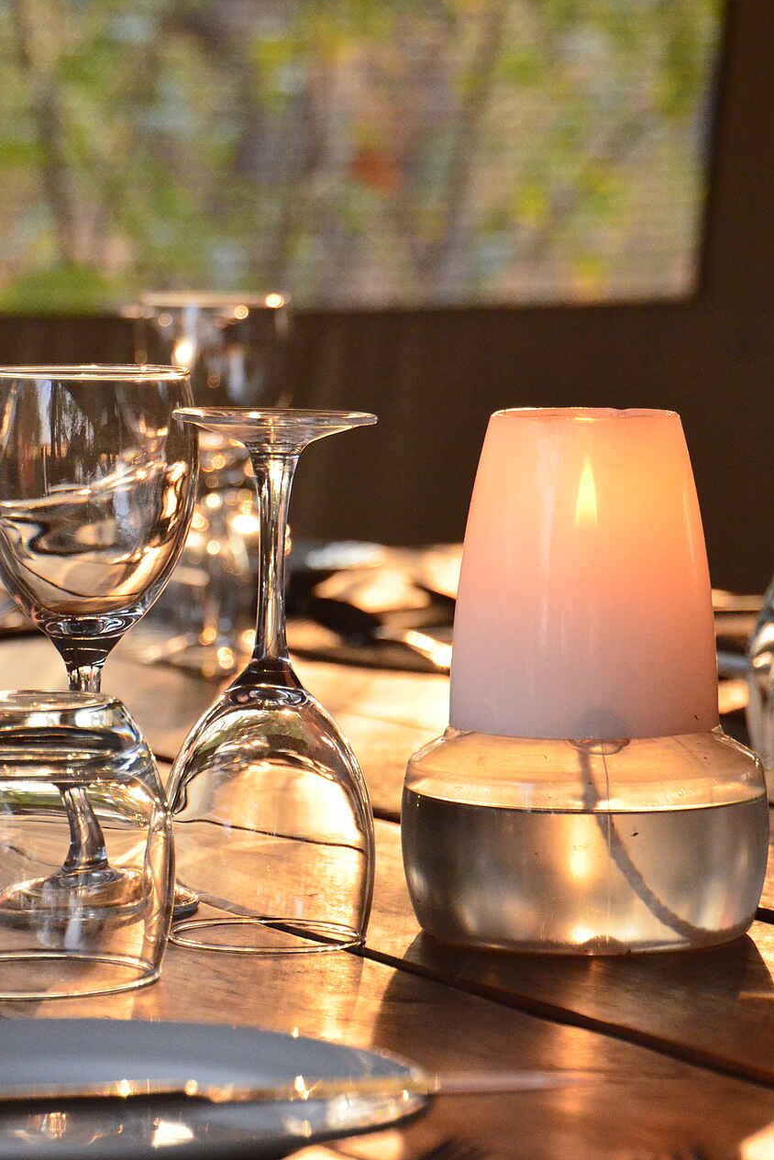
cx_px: 213
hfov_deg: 8.6
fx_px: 5125
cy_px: 578
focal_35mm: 159
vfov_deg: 12.9
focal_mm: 70
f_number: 5.3
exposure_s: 1/100
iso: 3200
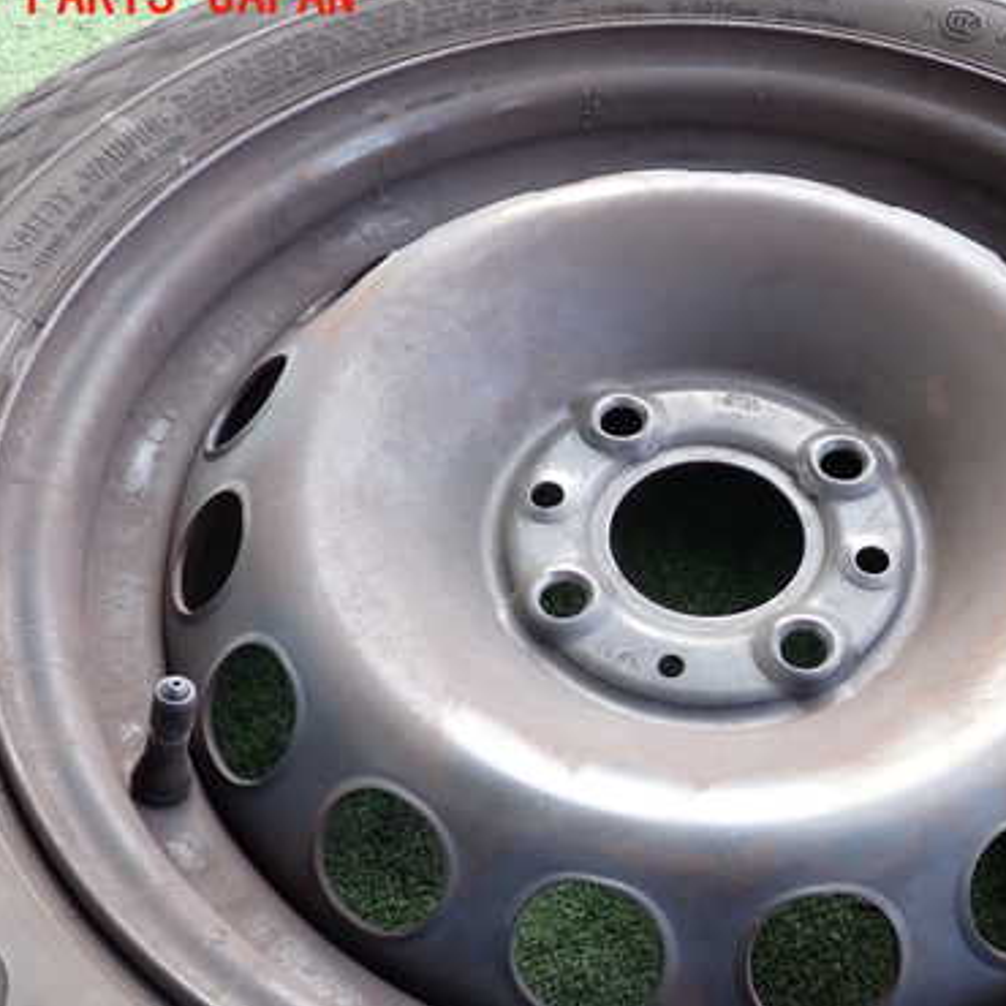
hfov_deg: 38.7
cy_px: 574
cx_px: 677
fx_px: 1414
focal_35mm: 43
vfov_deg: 39.1
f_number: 2.3
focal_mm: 5.4
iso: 200
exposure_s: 1/125
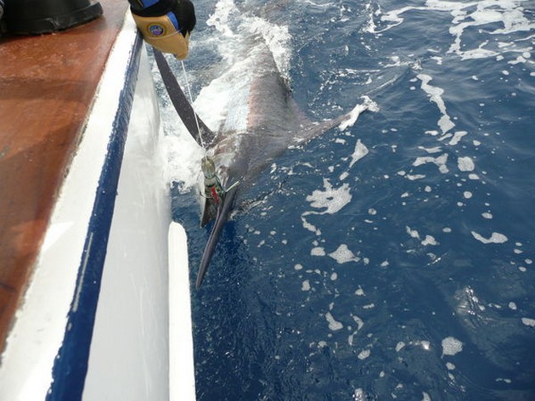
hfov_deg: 63.5
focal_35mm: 28
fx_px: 433
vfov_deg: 49.7
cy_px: 200
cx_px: 268
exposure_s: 1/500
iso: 100
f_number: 3.3
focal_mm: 4.6
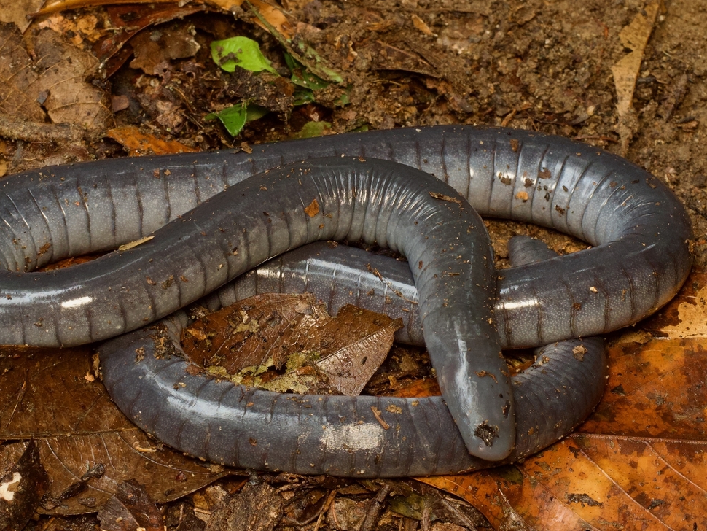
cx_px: 317
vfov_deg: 10.5
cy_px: 278
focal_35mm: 141
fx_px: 2881
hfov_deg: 14.0
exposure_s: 1/60
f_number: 9
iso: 800
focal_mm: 60
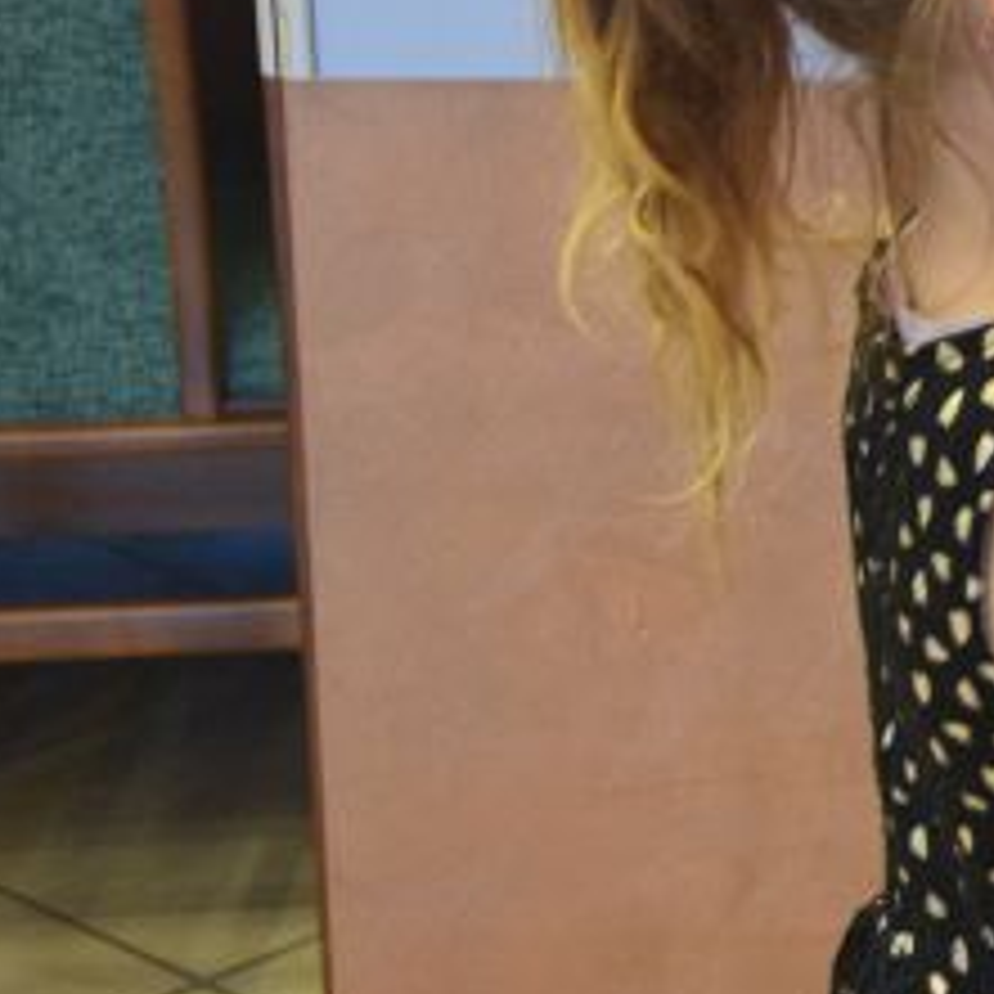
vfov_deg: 11.1
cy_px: 137
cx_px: 1763
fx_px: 5101
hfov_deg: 10.5
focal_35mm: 157
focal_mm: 34
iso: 1600
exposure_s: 1/60
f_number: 4.2
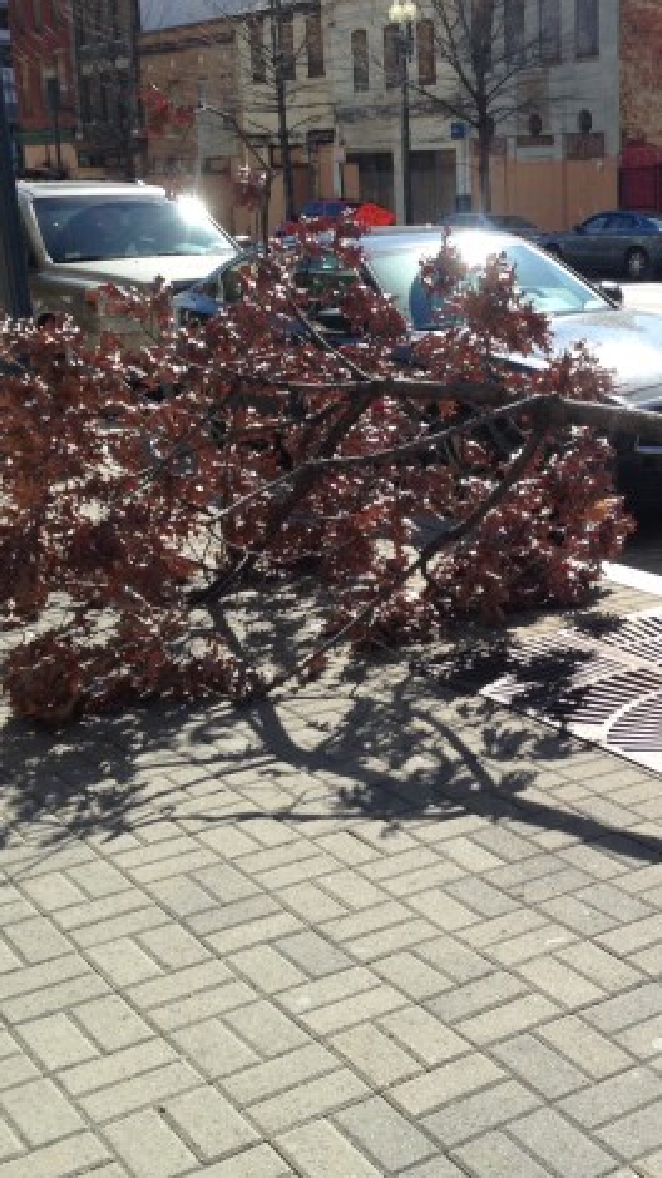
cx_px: 599
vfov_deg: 42.1
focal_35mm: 49
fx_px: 1531
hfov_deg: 23.7
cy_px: 586
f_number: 2.4
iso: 50
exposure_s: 1/935
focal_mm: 4.12
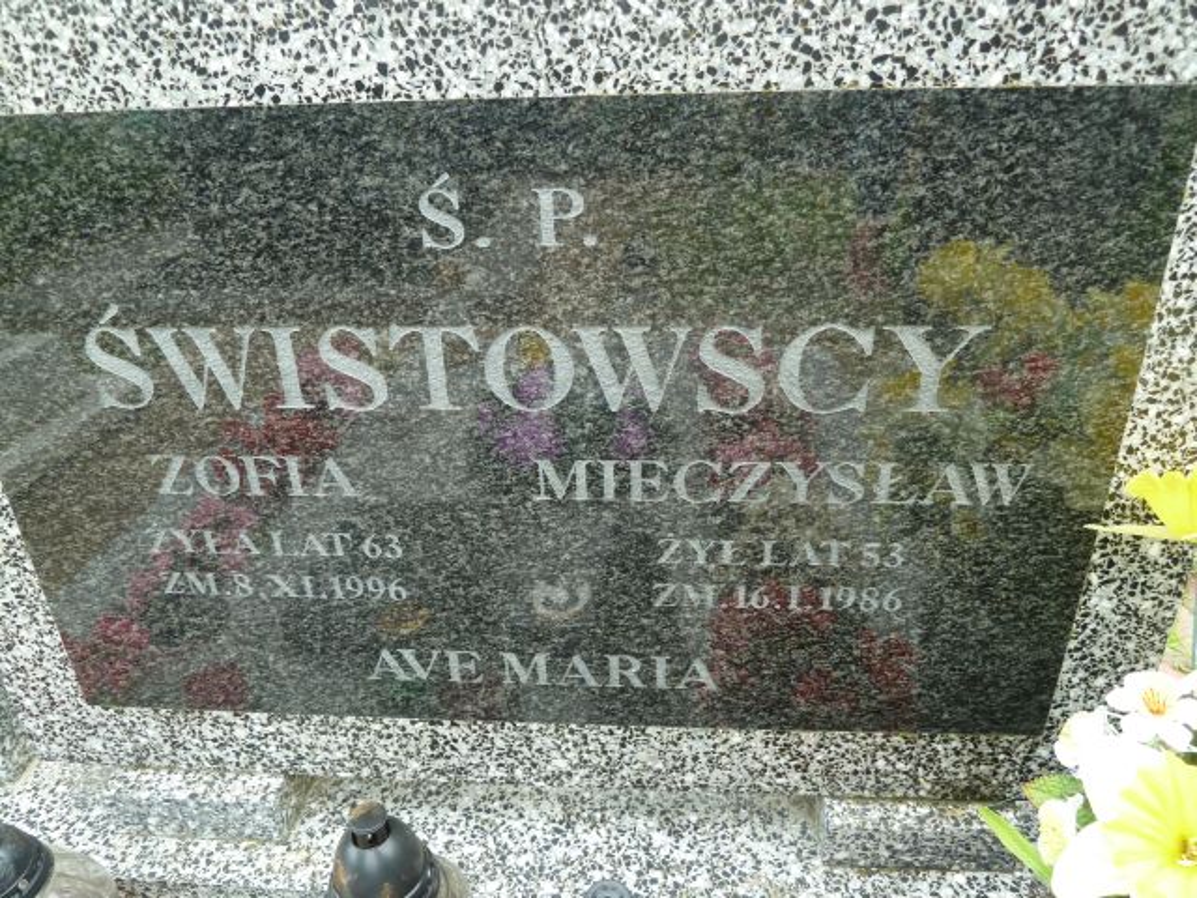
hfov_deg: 69.4
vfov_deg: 54.9
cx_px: 598
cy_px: 449
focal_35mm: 25
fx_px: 864
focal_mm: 4.1
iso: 80
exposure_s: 1/50
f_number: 3.3
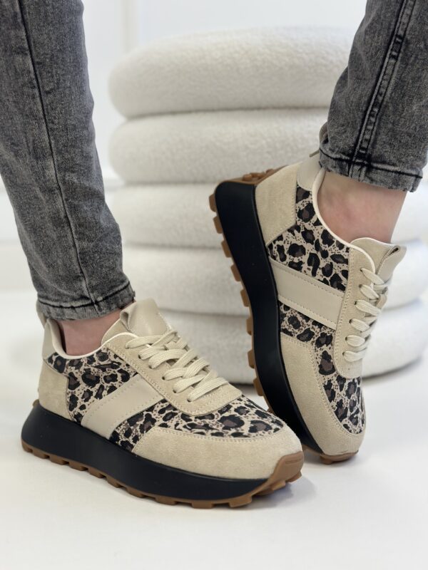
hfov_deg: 30.3
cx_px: 214
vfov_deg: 39.7
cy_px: 285
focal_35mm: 48
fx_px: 791
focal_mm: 6.86
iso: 125
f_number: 1.78
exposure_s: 1/100
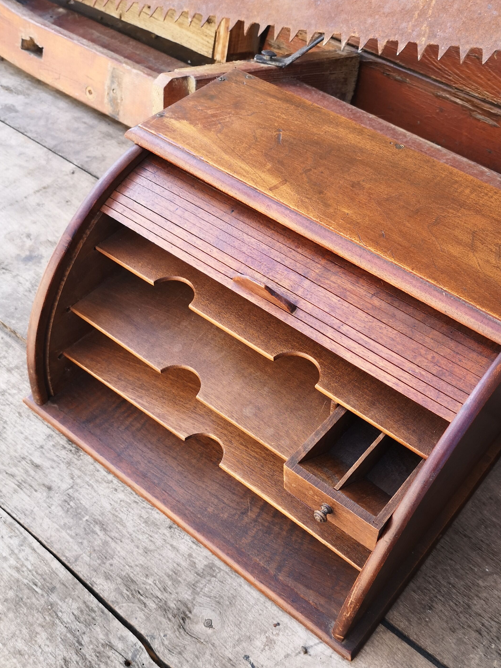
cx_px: 296
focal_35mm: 35
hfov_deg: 40.6
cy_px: 416
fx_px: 675
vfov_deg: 52.1
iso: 50
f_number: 1.8
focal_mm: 3.95
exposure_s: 1/174
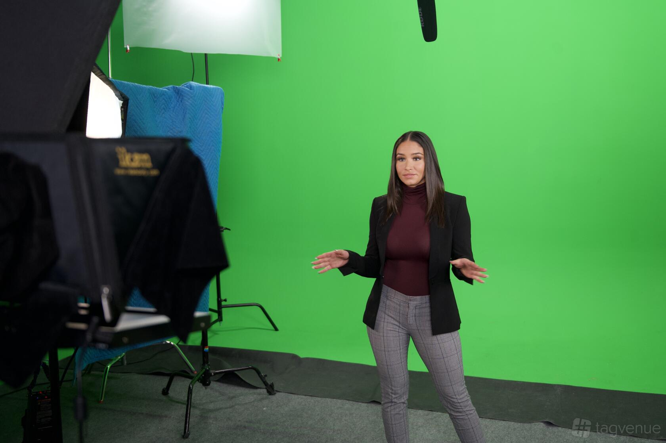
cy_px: 222
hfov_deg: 49.6
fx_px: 721
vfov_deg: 34.2
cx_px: 333
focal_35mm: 39
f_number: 4
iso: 1600
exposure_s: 1/160
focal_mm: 39
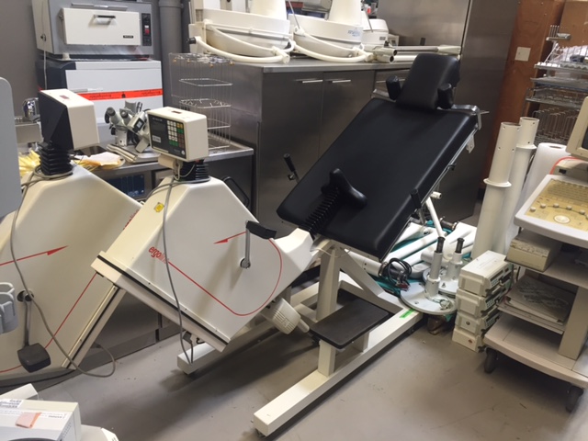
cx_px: 294
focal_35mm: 29
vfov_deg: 48.2
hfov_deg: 61.7
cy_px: 220
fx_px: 493
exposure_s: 1/33
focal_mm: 4.15
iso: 100
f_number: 2.2
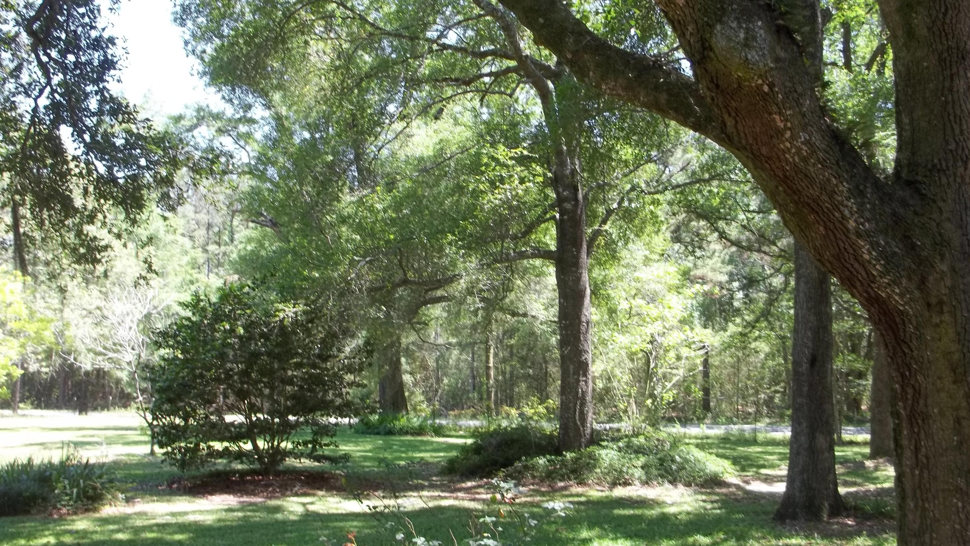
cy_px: 280
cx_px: 488
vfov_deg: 32.0
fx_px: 952
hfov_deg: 54.0
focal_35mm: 37
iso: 64
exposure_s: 1/80
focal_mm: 5.9
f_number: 3.3
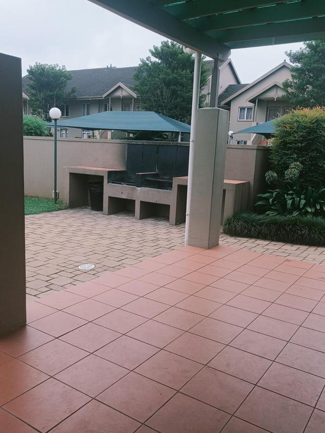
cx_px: 162
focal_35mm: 31
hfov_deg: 45.4
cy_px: 216
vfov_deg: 58.4
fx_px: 388
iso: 50
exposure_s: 1/393
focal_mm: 4.7
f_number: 1.7
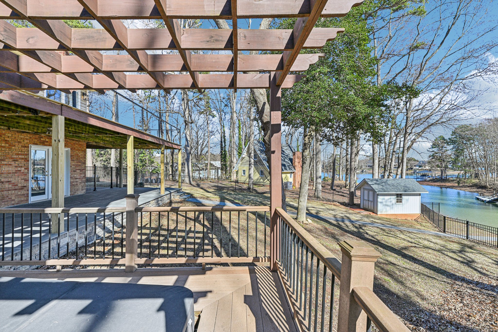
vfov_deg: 72.0
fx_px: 228
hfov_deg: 95.0
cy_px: 166
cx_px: 249
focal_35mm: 16
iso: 100
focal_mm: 16.5
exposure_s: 1/250
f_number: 8
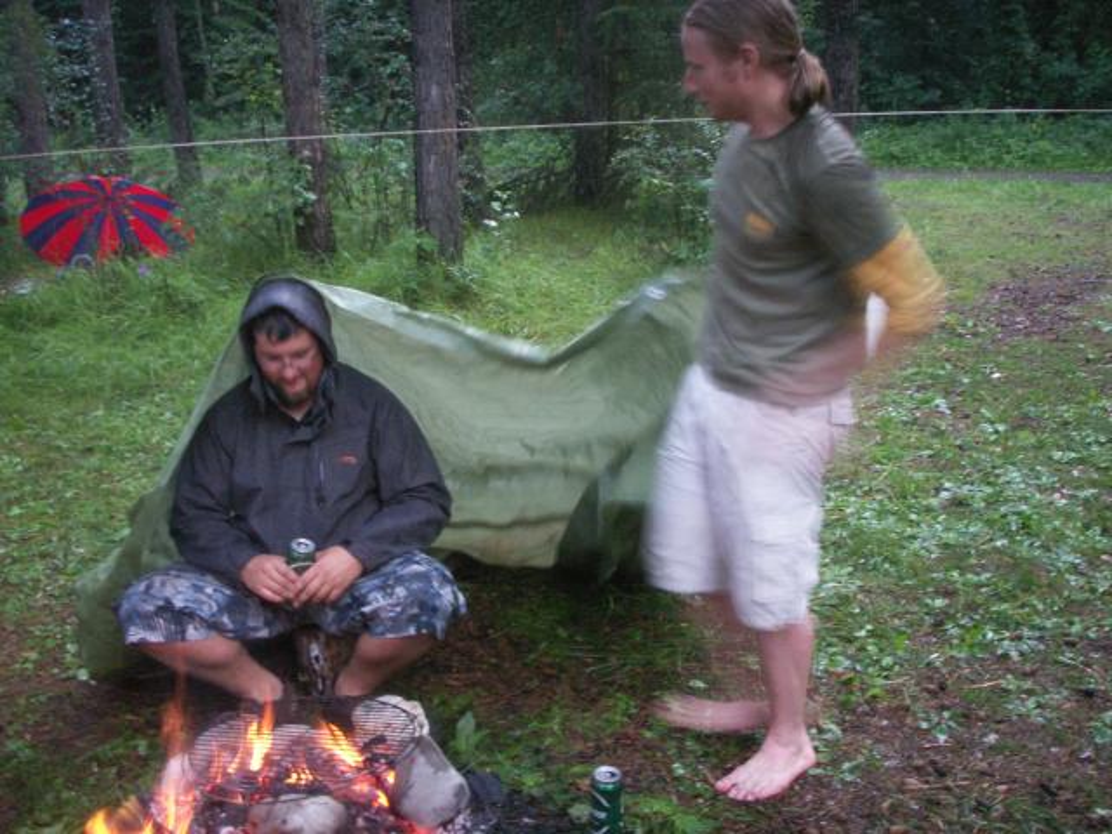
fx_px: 1189
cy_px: 417
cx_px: 556
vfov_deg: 38.7
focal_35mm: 37
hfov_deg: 50.1
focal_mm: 7.7
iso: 160
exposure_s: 1/6
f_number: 3.5
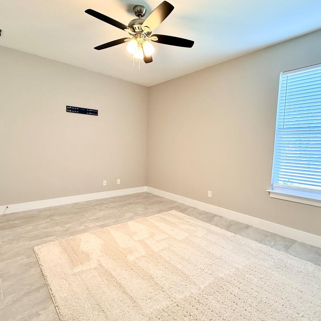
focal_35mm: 19
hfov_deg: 77.7
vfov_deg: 77.7
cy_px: 162
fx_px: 199
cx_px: 160
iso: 200
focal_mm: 2.22
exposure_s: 1/60
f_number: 2.2
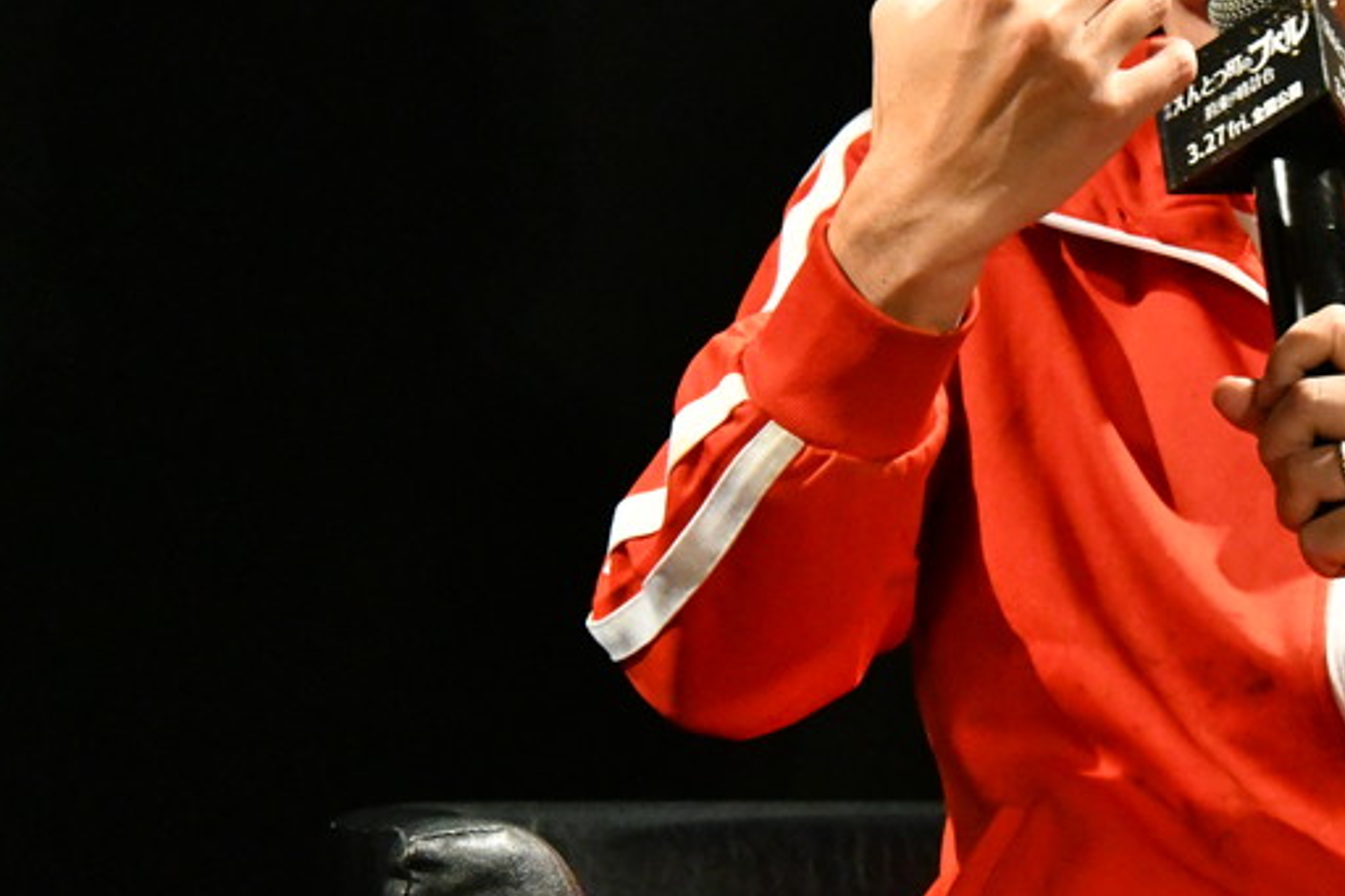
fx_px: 10943
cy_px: 180
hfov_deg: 7.0
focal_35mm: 293
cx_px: 1030
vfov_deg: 4.7
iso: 8000
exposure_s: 1/250
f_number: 8
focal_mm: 100
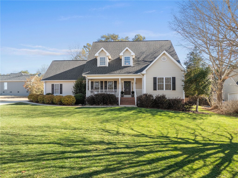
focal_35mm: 24
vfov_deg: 56.7
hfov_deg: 71.6
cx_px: 119
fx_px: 165
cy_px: 89
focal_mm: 12.29
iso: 100
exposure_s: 1/40
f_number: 4.5
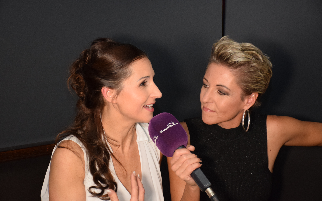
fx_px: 807
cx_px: 161
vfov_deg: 14.2
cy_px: 98
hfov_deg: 22.6
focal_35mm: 92
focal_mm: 60
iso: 1250
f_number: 5
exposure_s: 1/60
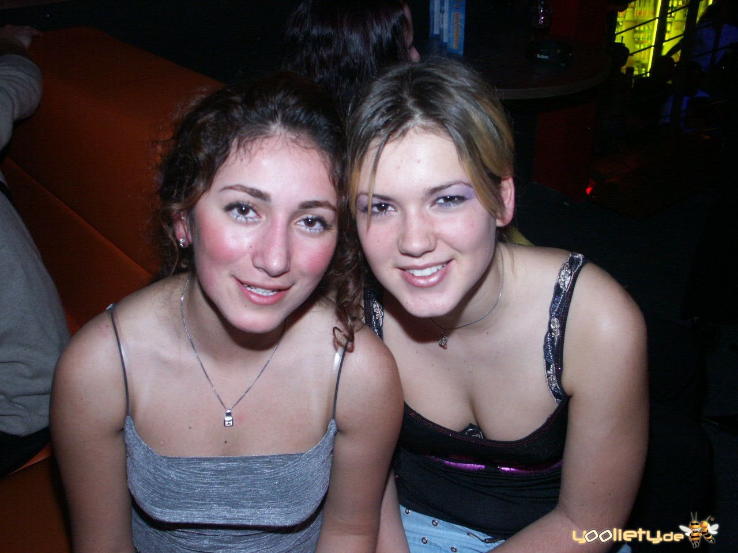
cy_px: 276
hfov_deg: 50.1
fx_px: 789
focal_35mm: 37
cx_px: 369
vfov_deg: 38.7
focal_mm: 9.55
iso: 200
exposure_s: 1/45
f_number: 2.8
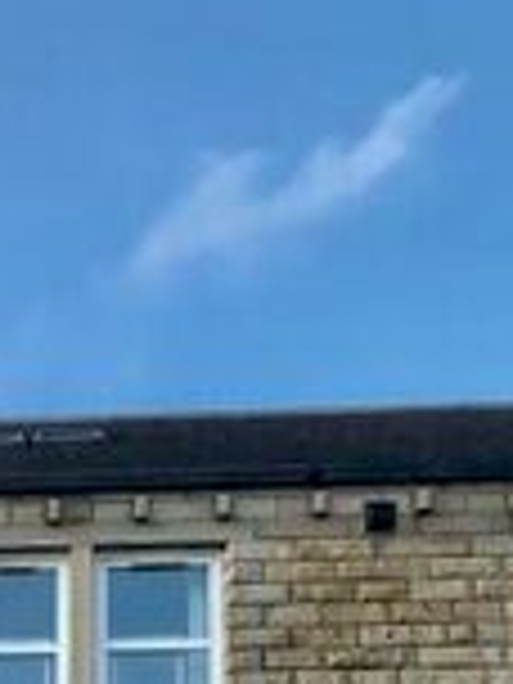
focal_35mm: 129
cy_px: 1028
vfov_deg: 14.3
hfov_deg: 10.9
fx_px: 2549
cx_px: -324
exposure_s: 1/863
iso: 20
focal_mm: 3.99
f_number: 1.8
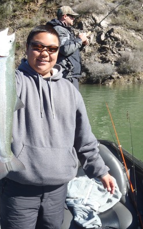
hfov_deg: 31.3
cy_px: 97
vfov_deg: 49.1
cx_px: 32
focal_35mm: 40
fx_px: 250
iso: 64
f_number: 4
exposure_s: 1/200
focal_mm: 5
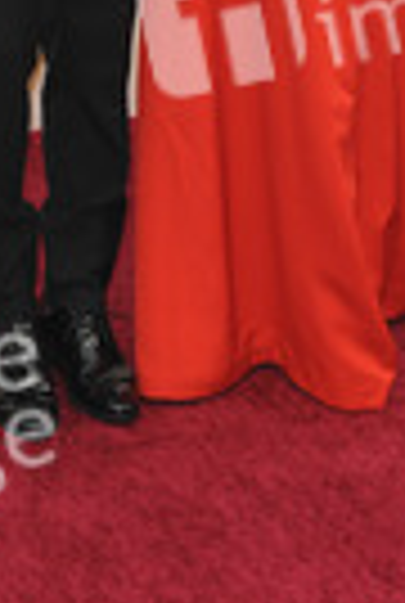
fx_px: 2501
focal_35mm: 149
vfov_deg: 13.2
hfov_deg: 9.2
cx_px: -43
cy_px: -234
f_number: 7.1
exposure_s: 1/200
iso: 800
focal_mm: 50
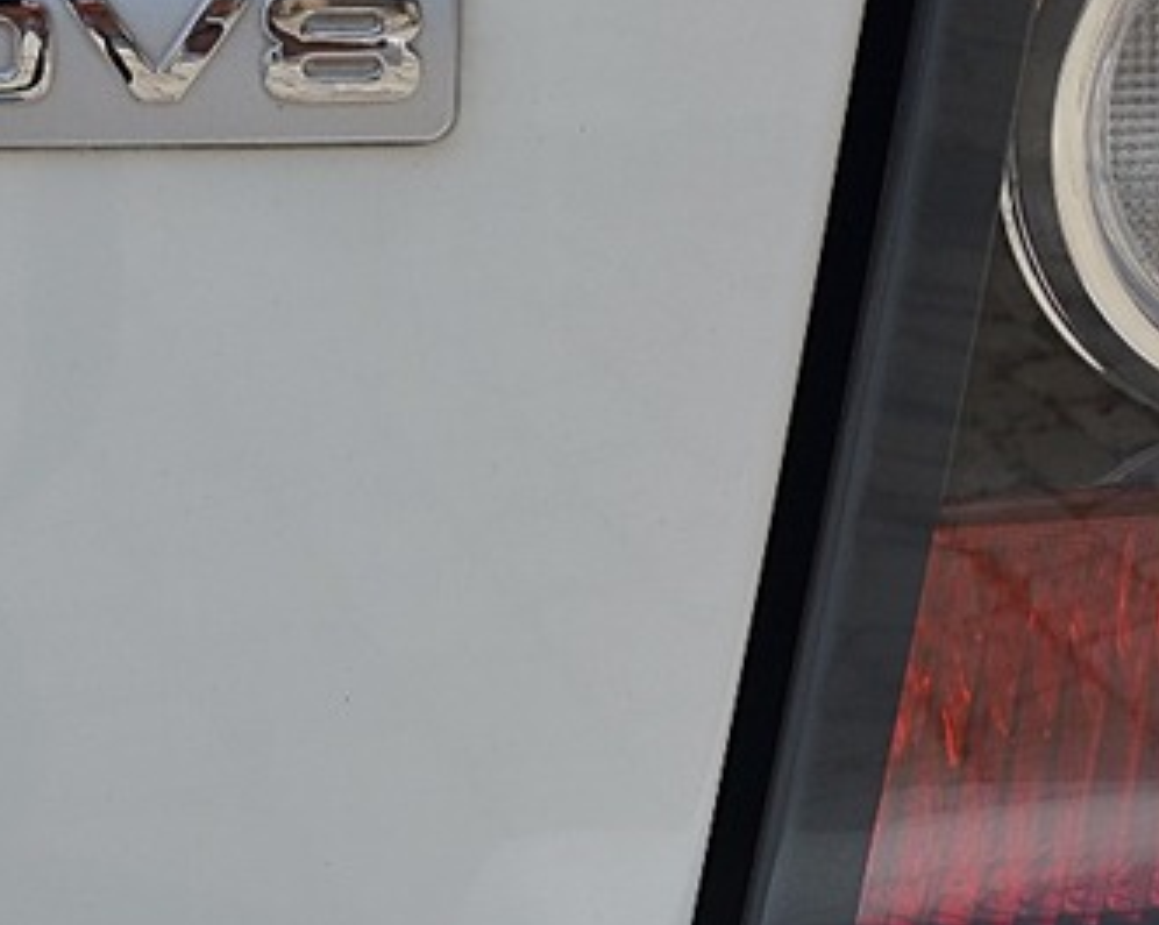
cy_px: -119
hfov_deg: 16.5
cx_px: -10
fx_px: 3900
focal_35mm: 114
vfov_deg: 13.2
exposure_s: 1/250
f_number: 8
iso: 140
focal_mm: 21
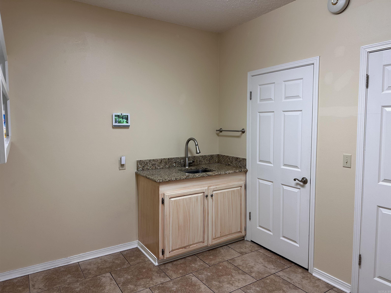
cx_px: 196
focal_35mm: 24
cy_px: 146
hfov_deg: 71.6
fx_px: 271
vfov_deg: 56.8
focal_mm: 6.86
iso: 80
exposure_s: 1/120
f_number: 1.78
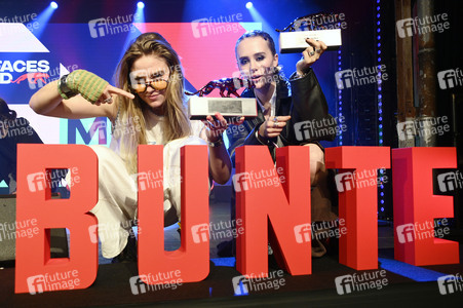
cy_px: 154
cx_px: 232
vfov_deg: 38.8
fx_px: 437
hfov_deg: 55.8
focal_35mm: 34
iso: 2500
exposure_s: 1/200
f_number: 5.6
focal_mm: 34
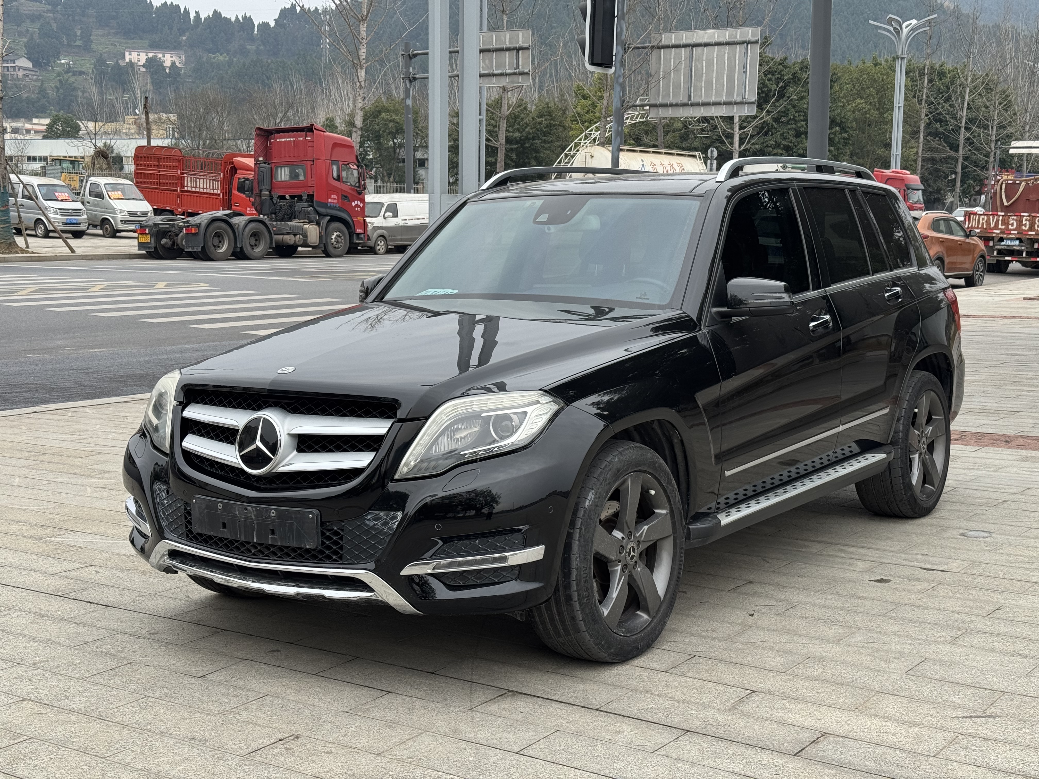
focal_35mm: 48
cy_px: 390
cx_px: 520
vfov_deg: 30.3
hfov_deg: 39.7
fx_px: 1441
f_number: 1.78
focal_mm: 6.76
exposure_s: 1/700
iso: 64
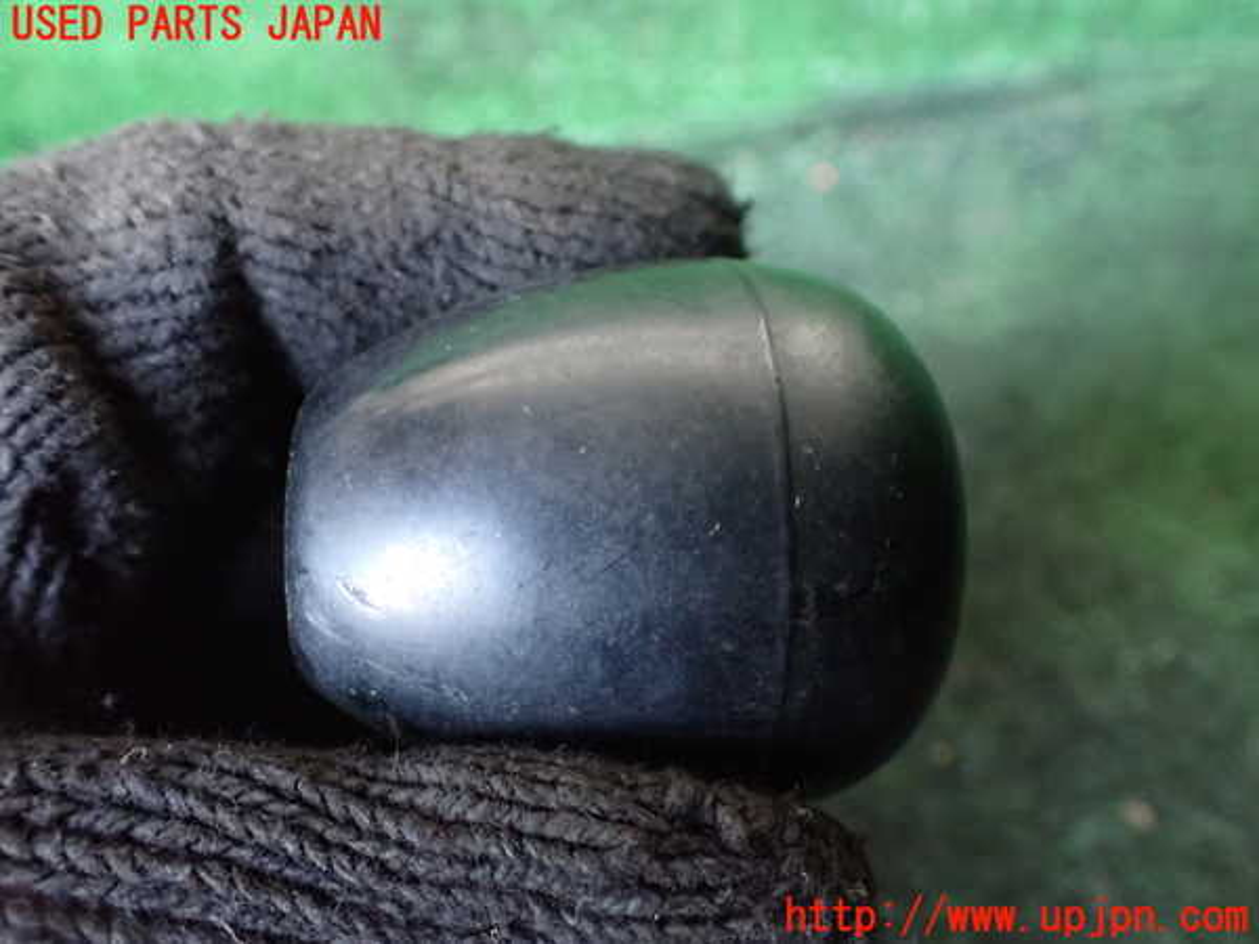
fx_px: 1091
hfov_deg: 60.0
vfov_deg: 46.8
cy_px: 472
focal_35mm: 30
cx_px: 630
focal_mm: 5.4
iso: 1250
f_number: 2.3
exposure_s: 1/30
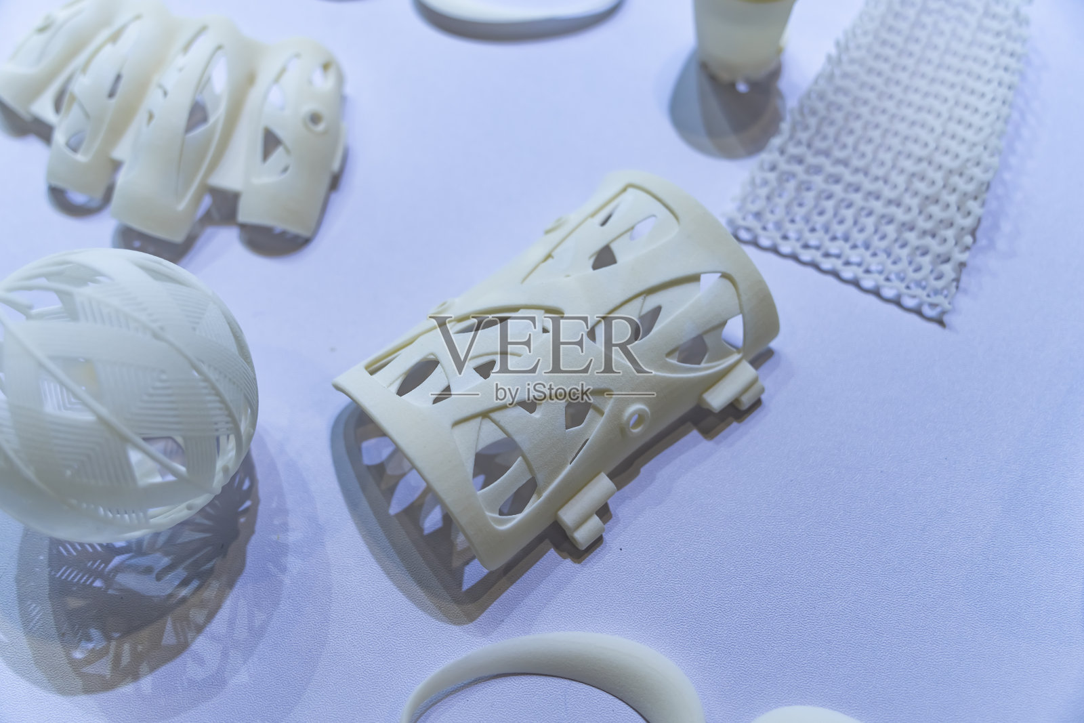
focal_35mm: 35
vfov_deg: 37.9
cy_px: 362
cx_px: 542
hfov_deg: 54.4
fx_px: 1054
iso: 200
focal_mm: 35
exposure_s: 1/160
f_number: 4
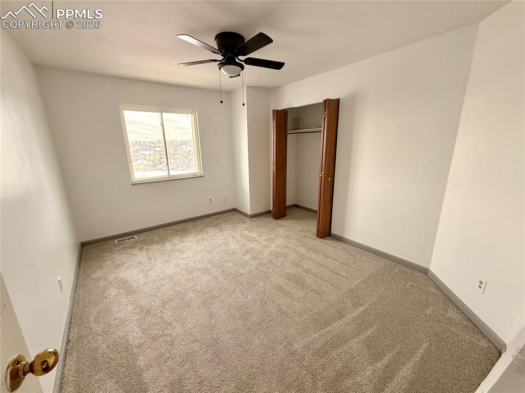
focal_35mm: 14
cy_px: 196
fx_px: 212
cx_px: 262
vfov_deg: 85.6
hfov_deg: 102.1
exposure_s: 1/99
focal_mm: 2.22
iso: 200
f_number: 2.2
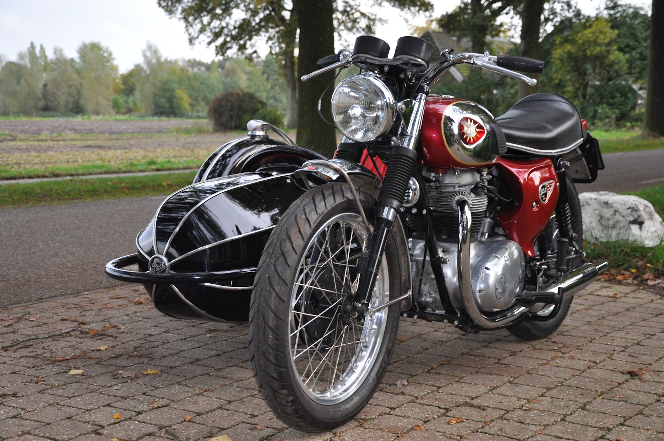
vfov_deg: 23.7
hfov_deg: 35.1
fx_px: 1050
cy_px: 220
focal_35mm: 57
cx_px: 332
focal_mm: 38
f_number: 4.5
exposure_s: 1/80
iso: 800
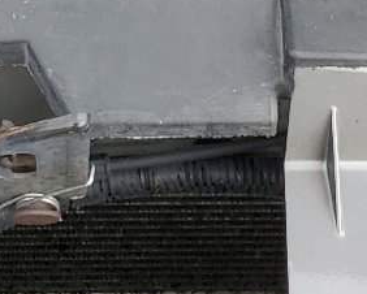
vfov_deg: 9.3
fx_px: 1565
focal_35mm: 144
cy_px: -477
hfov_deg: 13.2
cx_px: -7
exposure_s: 1/667
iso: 50
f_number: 1.5
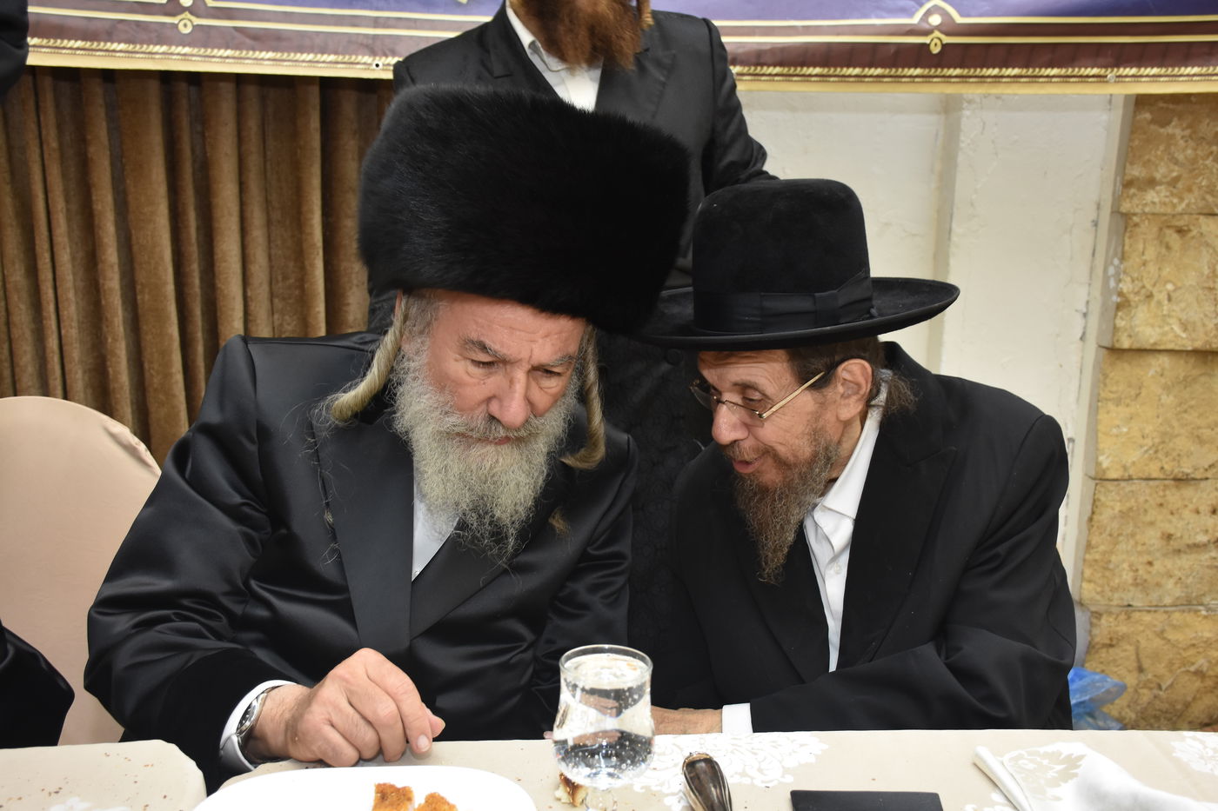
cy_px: 406
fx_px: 1319
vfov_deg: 34.2
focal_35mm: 39
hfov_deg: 49.6
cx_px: 609
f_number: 5.6
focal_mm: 26
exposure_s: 1/60
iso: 800
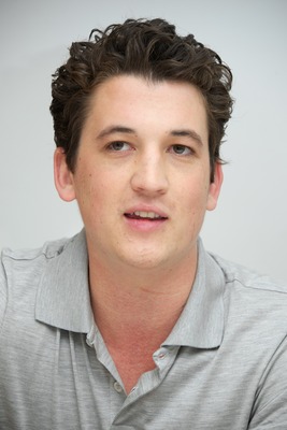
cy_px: 215
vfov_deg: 10.8
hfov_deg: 7.2
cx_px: 144
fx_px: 2270
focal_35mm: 190
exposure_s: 1/60
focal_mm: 190
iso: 800
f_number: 5.6
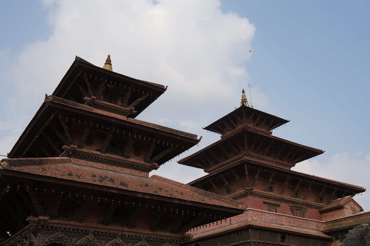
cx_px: 185
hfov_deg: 51.9
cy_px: 123
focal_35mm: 37
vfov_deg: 35.9
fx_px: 380
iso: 100
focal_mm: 37
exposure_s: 1/320
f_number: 7.1
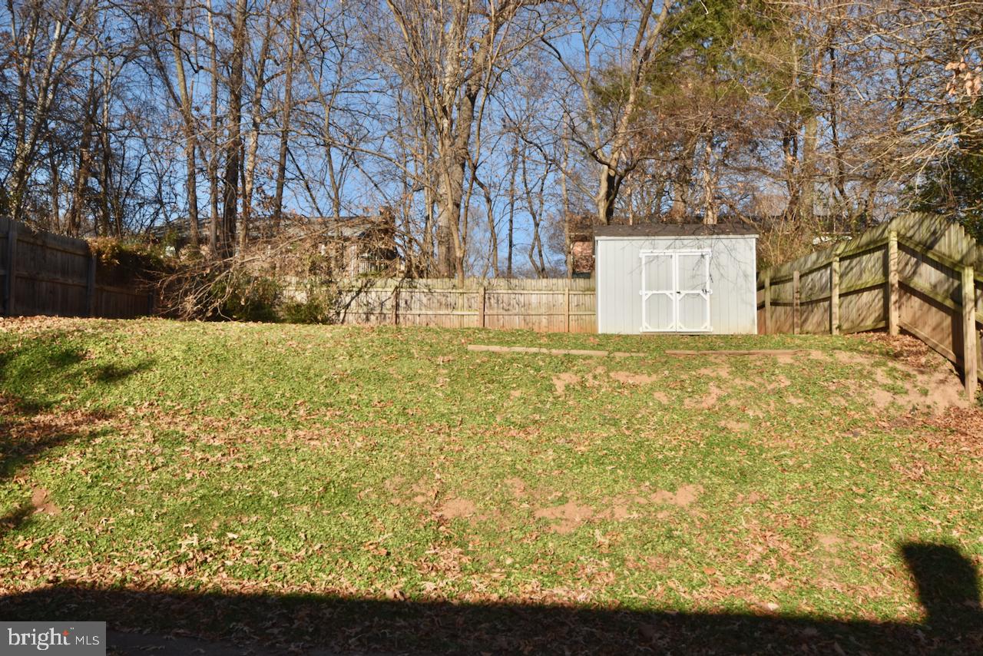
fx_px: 819
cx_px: 492
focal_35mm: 30
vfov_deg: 43.6
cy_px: 328
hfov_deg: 61.9
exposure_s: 1/200
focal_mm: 20
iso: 400
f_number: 18
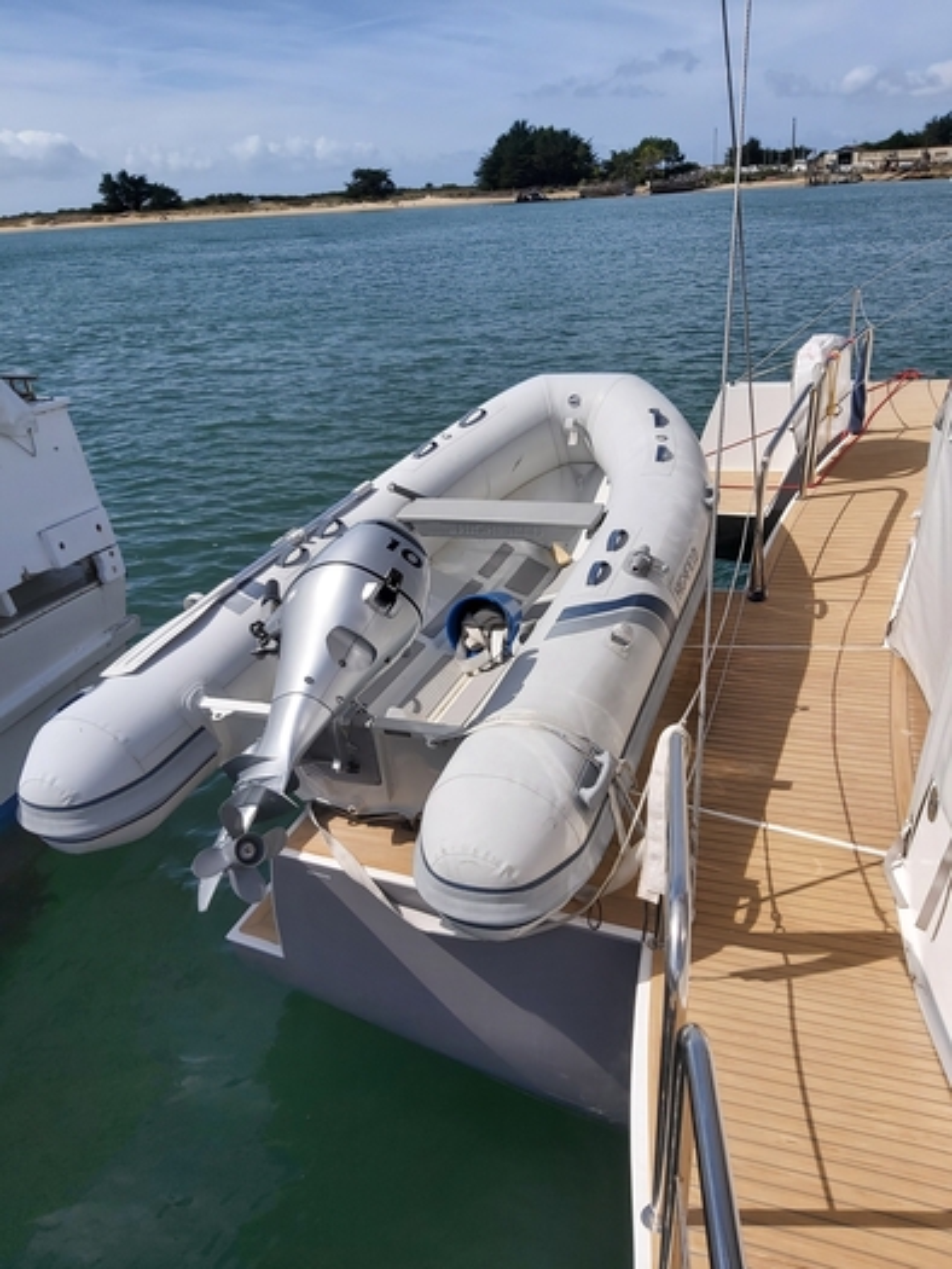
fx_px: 953
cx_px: 476
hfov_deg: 53.1
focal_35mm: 26
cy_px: 634
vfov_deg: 67.3
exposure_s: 1/4482
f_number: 1.7
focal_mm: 3.92
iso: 64
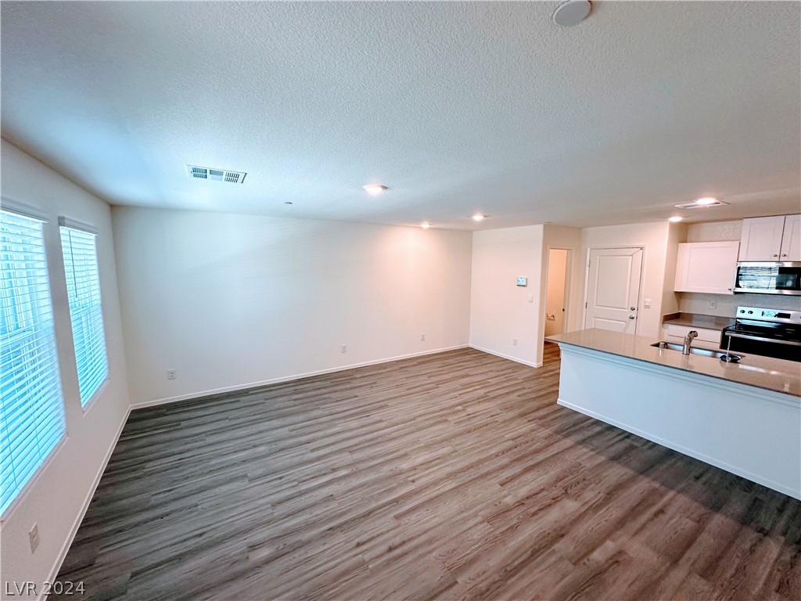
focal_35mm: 14
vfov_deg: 85.7
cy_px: 300
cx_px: 400
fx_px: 324
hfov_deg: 102.1
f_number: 2.2
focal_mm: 2.22
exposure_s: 1/120
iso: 200
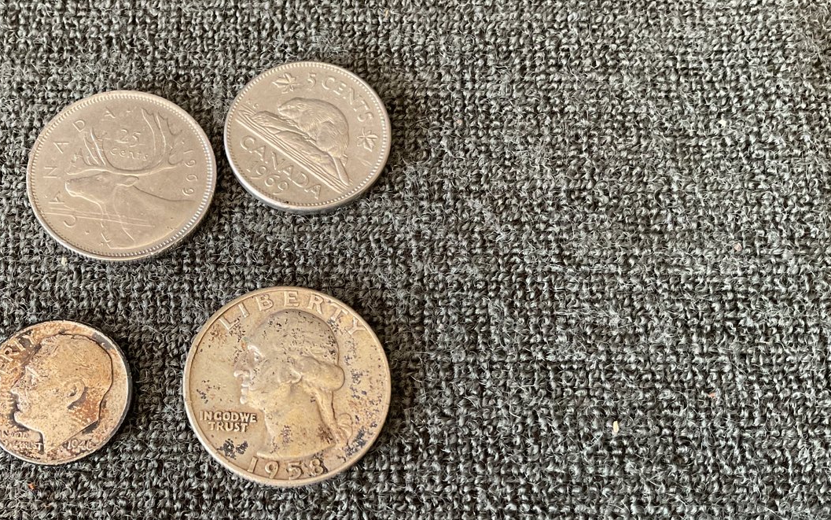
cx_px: 243
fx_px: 997
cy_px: 330
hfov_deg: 44.2
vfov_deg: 29.1
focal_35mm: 44
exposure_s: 1/60
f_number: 1.8
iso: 200
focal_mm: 3
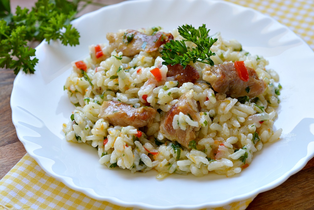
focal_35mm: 90
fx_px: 785
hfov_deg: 22.6
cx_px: 157
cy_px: 105
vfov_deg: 15.2
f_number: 6.3
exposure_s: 1/125
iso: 400
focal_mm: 60
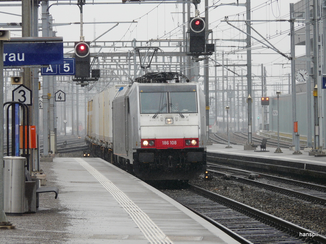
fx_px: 2251
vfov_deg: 6.2
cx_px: 163
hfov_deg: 8.3
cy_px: 122
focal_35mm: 239
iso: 100
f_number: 4.5
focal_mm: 39.3
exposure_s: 1/250
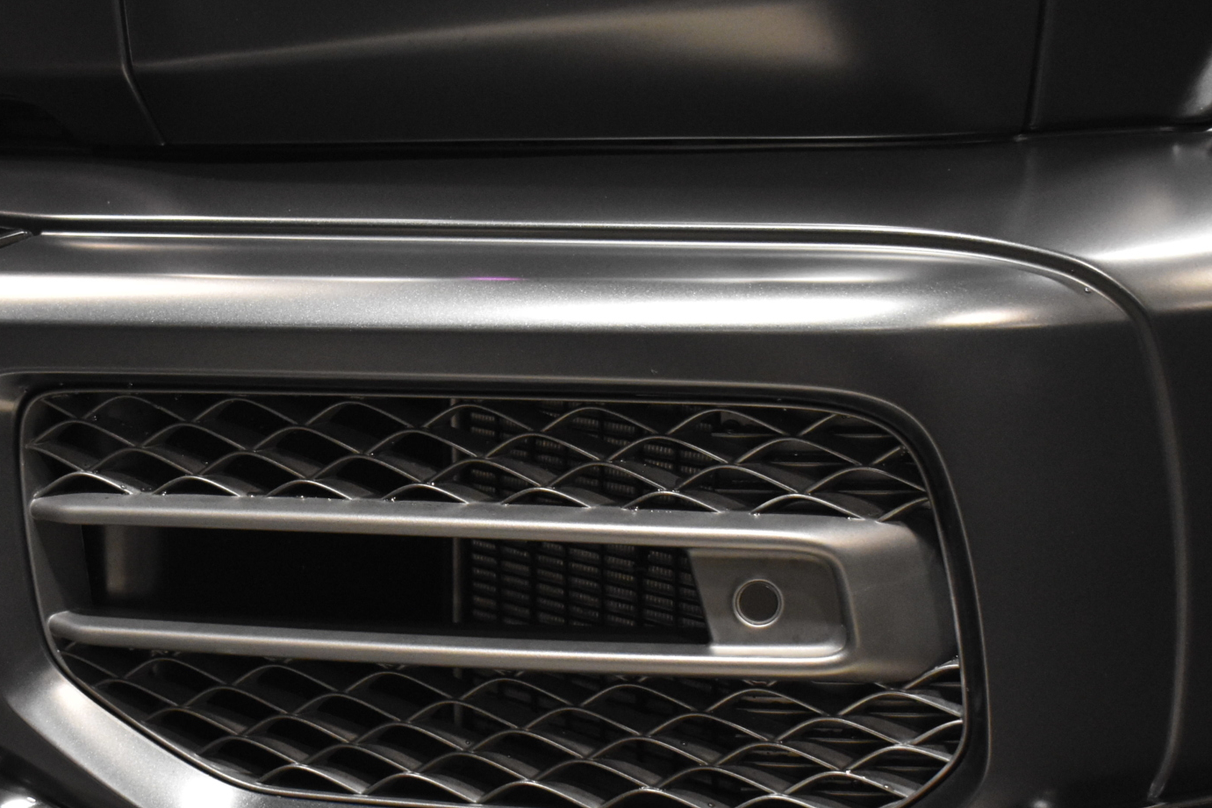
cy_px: 581
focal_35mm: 89
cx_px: 226
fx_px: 2996
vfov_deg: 15.3
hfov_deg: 22.5
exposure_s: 1/50
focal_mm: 32
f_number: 4.5
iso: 2500
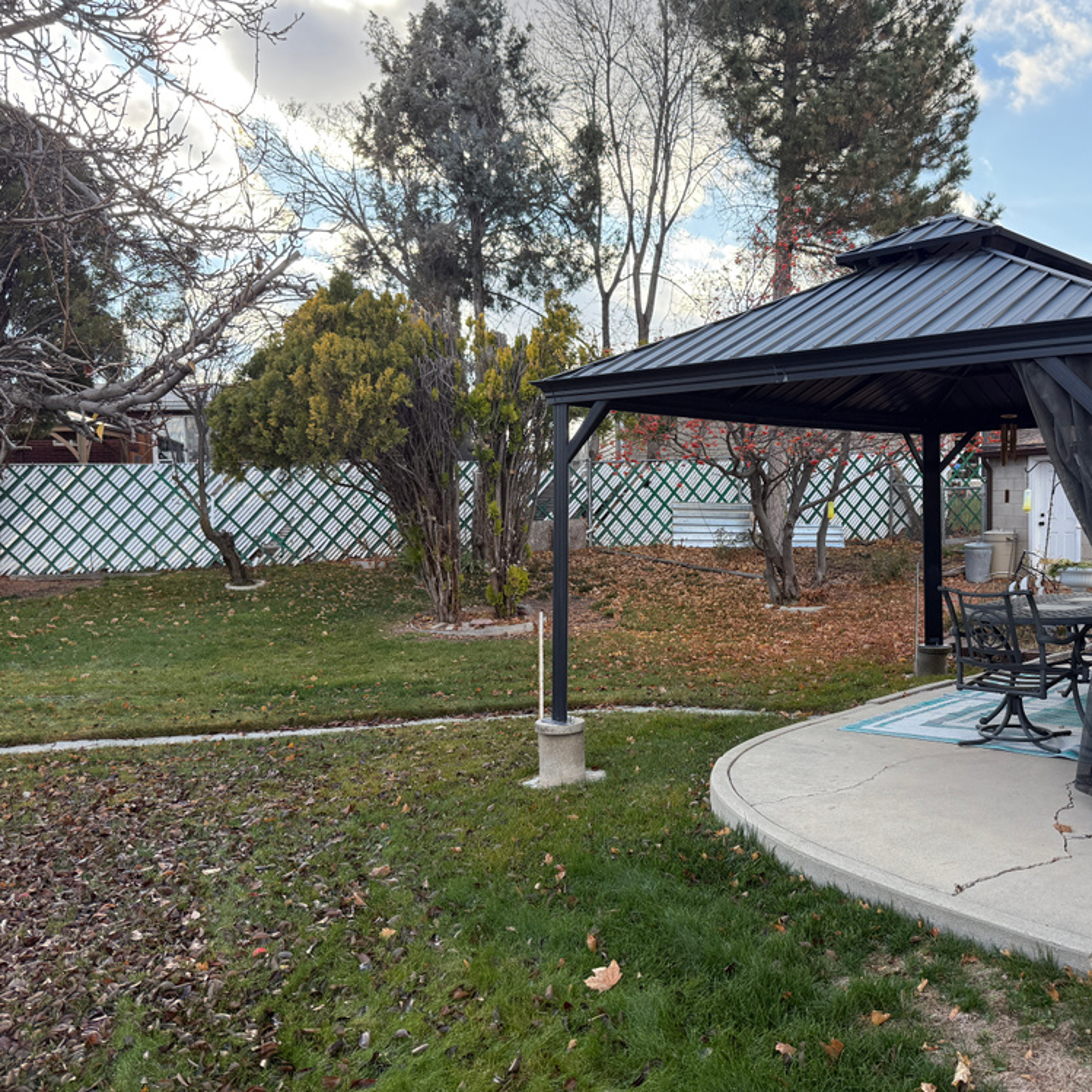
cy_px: 553
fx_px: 1035
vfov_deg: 55.6
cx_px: 656
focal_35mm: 29
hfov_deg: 55.2
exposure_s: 1/920
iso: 100
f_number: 1.78
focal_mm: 6.76
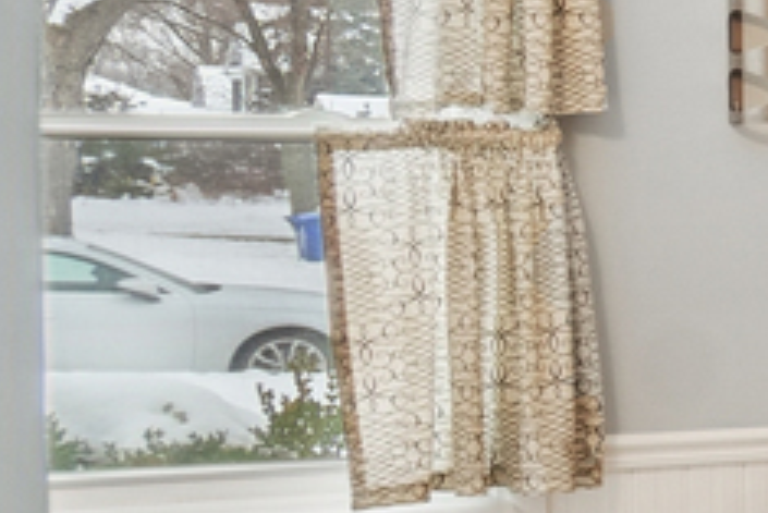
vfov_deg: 11.1
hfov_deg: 9.9
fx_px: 2647
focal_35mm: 124
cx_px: 2569
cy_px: 317
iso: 320
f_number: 8
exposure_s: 1/13
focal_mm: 12
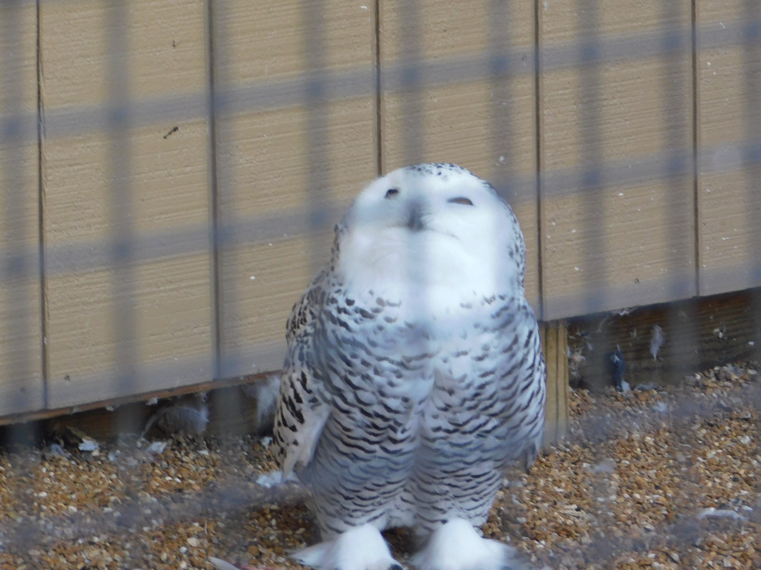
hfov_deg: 7.4
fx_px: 5848
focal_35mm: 266
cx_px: 380
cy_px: 285
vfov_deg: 5.6
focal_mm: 47.2
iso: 200
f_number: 5.7
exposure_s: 1/30
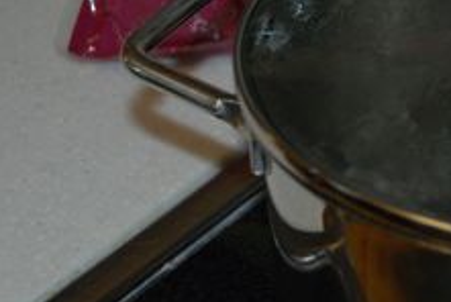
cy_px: 41
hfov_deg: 12.0
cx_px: 602
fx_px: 2070
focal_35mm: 165
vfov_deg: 8.3
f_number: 4.5
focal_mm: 38
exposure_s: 1/60
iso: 400
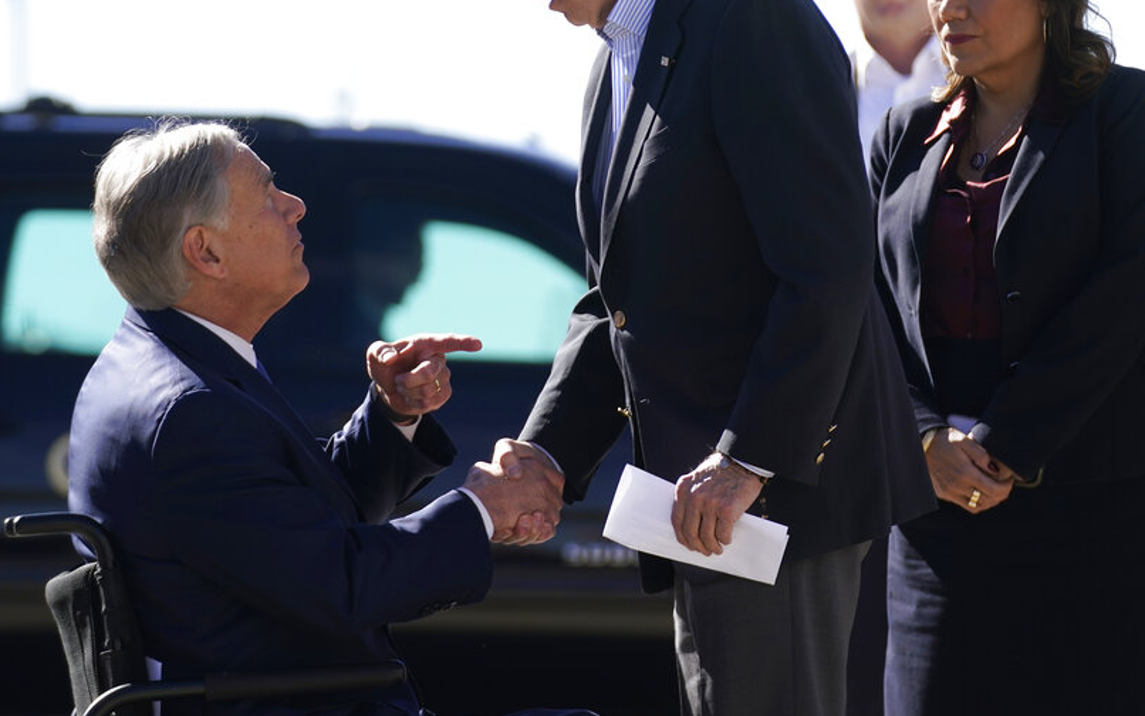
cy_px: 244
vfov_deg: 3.9
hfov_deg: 6.3
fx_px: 10424
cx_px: 713
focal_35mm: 334
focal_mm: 258
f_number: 5.6
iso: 250
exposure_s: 1/800
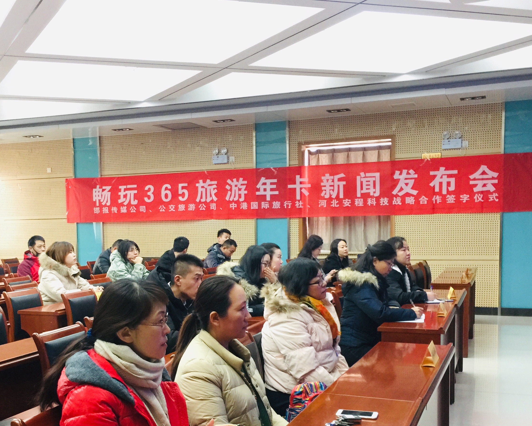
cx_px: 216
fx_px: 661
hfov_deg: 43.6
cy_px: 295
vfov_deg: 35.2
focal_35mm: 42
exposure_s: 1/10
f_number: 2.2
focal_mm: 4.15
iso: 125
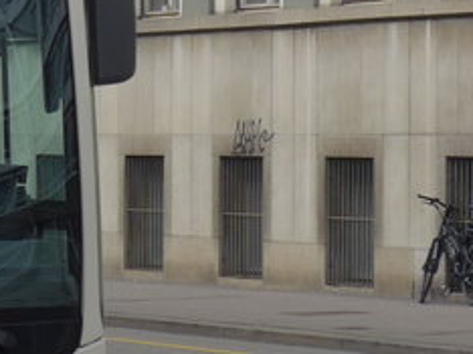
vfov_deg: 4.4
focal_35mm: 339
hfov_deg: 5.8
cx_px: -319
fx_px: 4627
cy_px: 24
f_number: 4.1
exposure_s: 1/640
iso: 80
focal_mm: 14.2
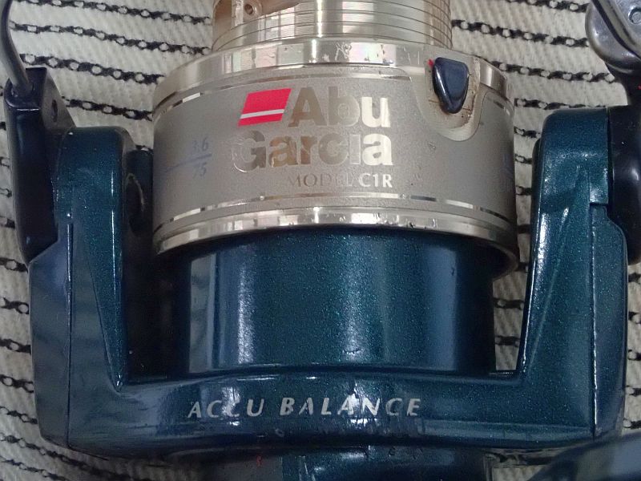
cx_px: 320
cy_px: 240
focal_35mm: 80
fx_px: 1481
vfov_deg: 18.4
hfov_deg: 24.4
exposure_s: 1/40
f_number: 5.6
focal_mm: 14.41
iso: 1600
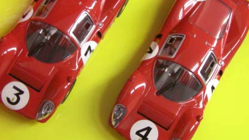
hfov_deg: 32.8
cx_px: 120
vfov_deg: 18.8
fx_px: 423
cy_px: 78
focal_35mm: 64
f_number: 3.4
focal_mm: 6.3
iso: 200
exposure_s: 1/50
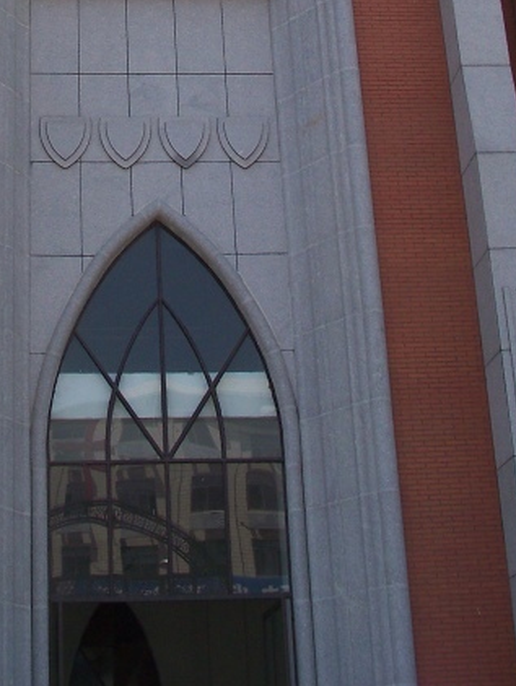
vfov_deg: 23.4
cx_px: 143
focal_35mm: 80
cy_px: -3
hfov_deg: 18.4
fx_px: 1588
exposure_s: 1/500
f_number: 4
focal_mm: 5.85
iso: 100
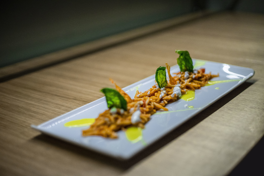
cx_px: 132
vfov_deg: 27.0
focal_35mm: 50
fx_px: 367
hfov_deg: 39.6
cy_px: 88
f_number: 1.8
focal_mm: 50
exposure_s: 1/2500
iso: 1000
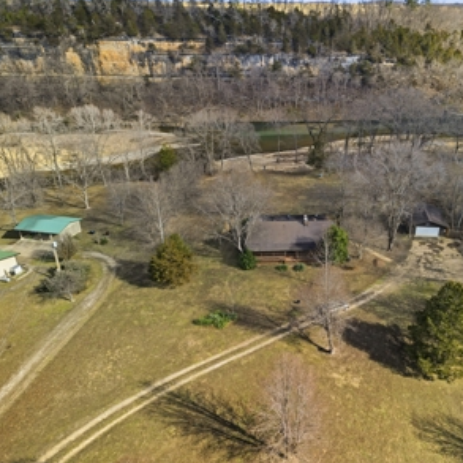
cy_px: 228
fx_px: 439
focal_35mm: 29
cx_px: 307
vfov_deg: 55.6
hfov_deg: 54.6
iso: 100
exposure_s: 1/500
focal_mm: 6.7
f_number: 1.7
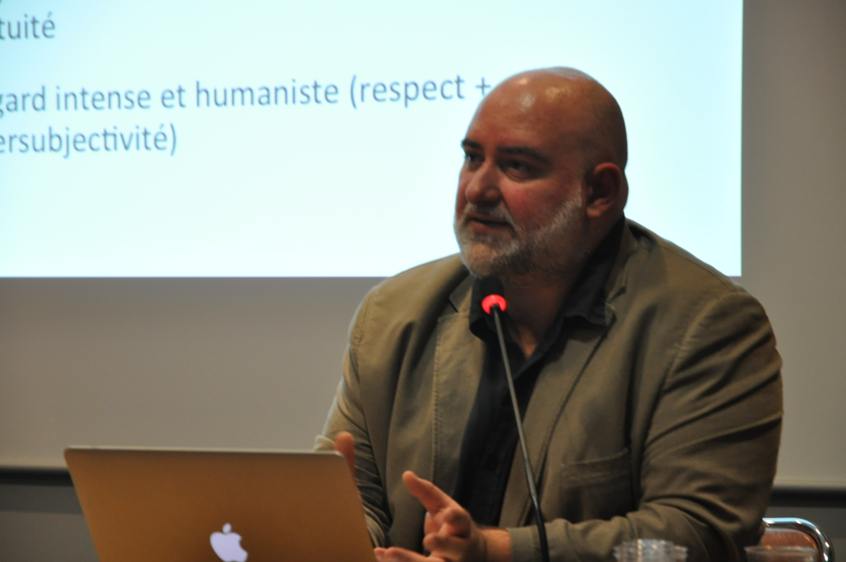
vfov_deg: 10.7
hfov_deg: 16.1
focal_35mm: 128
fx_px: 2993
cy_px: 281
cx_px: 423
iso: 1000
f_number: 5.6
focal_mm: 85
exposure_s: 1/30
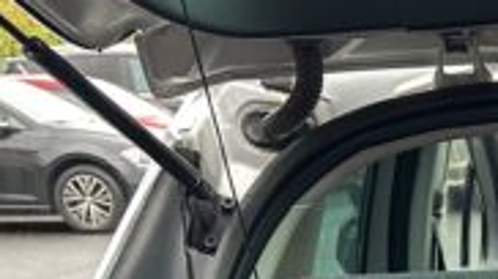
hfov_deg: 16.1
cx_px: 870
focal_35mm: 115
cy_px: 708
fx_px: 1517
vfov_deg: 9.2
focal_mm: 6.86
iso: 200
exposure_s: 1/75
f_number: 1.78
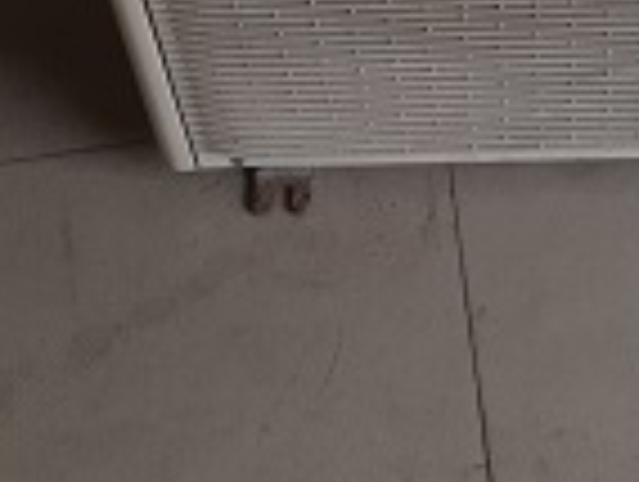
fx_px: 1757
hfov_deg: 20.2
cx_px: 585
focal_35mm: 95
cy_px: -187
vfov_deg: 14.8
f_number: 1.9
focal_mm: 3.6
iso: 50
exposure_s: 1/100
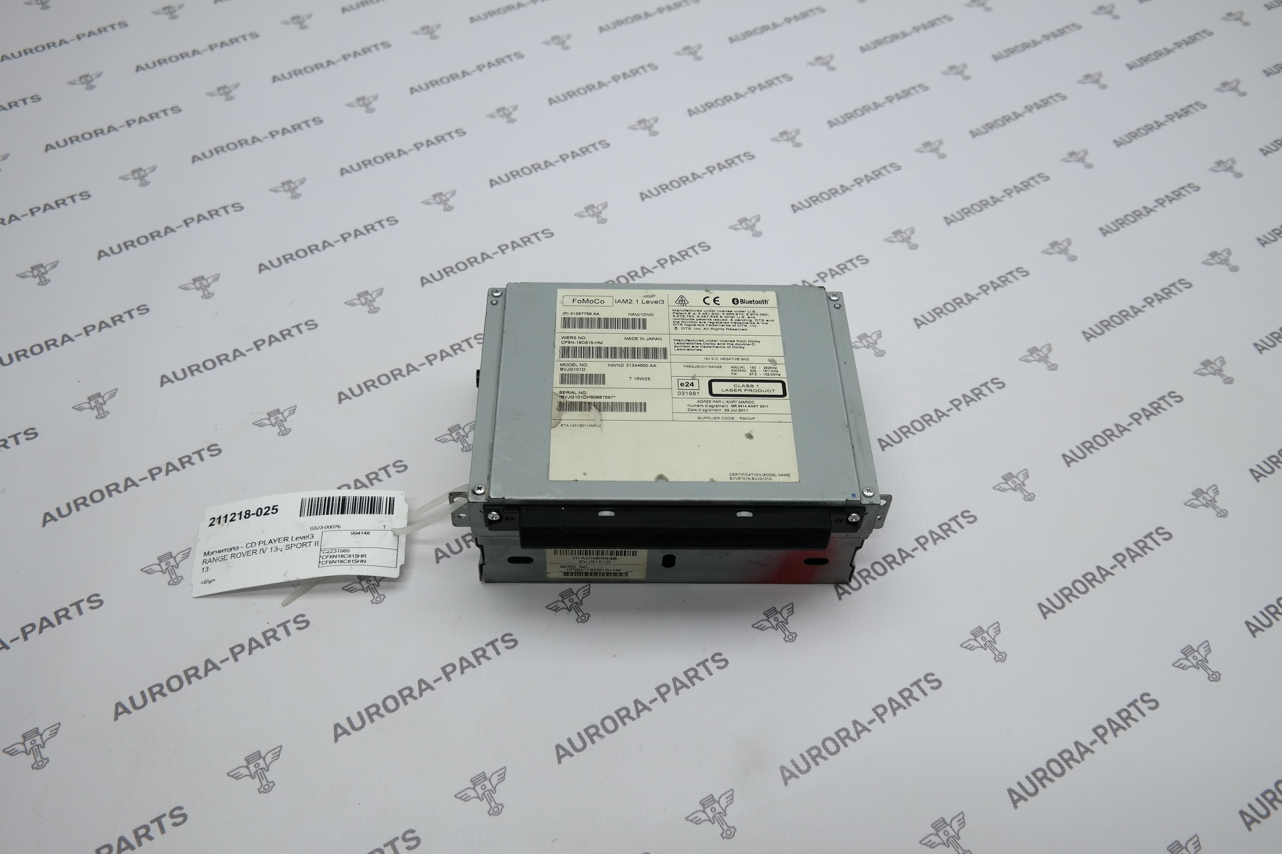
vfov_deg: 43.6
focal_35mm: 30
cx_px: 641
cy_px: 427
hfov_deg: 61.9
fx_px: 1068
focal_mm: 20
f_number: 3.5
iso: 100
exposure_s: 1/100
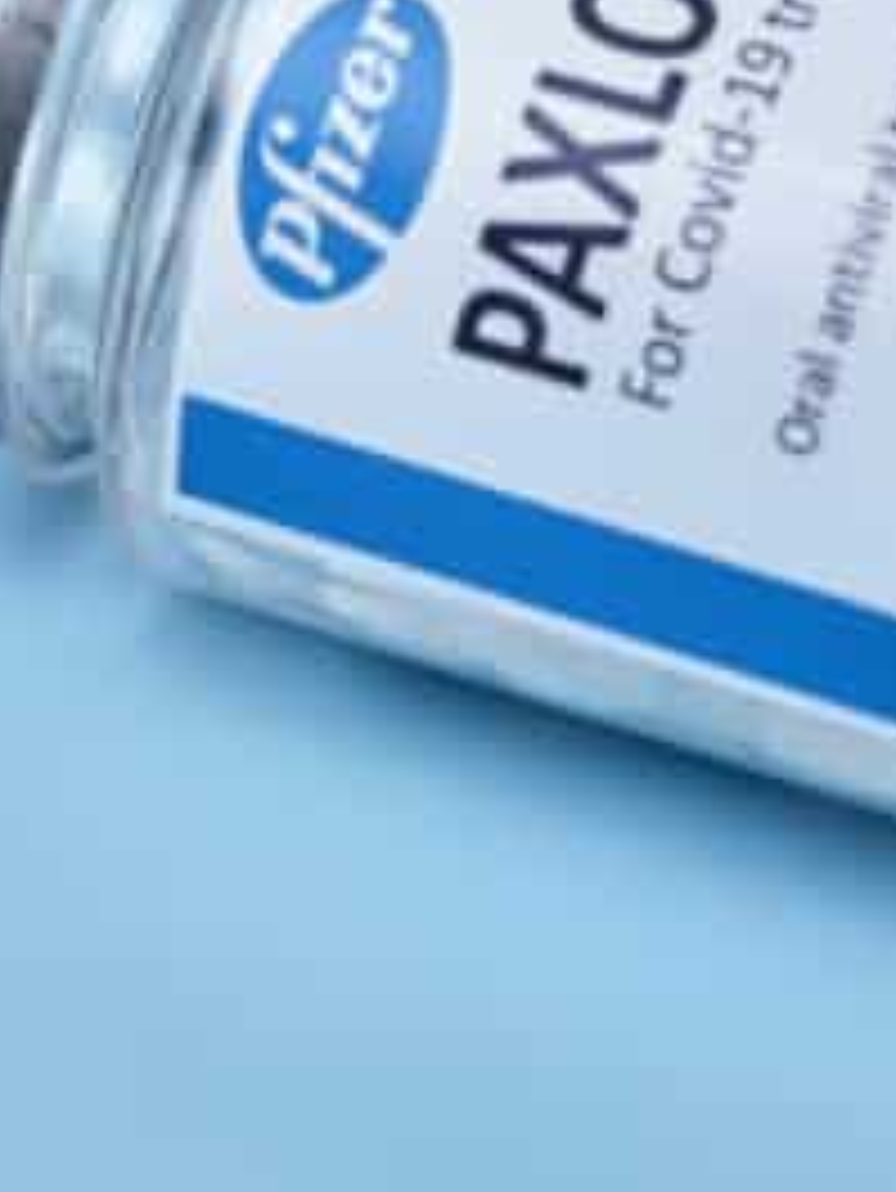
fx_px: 5621
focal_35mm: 163
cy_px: 526
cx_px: -315
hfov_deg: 9.0
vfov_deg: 12.1
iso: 250
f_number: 5
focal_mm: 50
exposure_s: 1/125
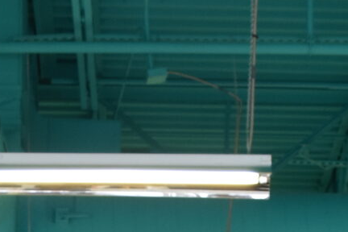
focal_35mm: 160
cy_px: 647
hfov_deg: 12.8
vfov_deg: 7.7
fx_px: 1547
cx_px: 130
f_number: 5
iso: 400
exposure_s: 1/100
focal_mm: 18
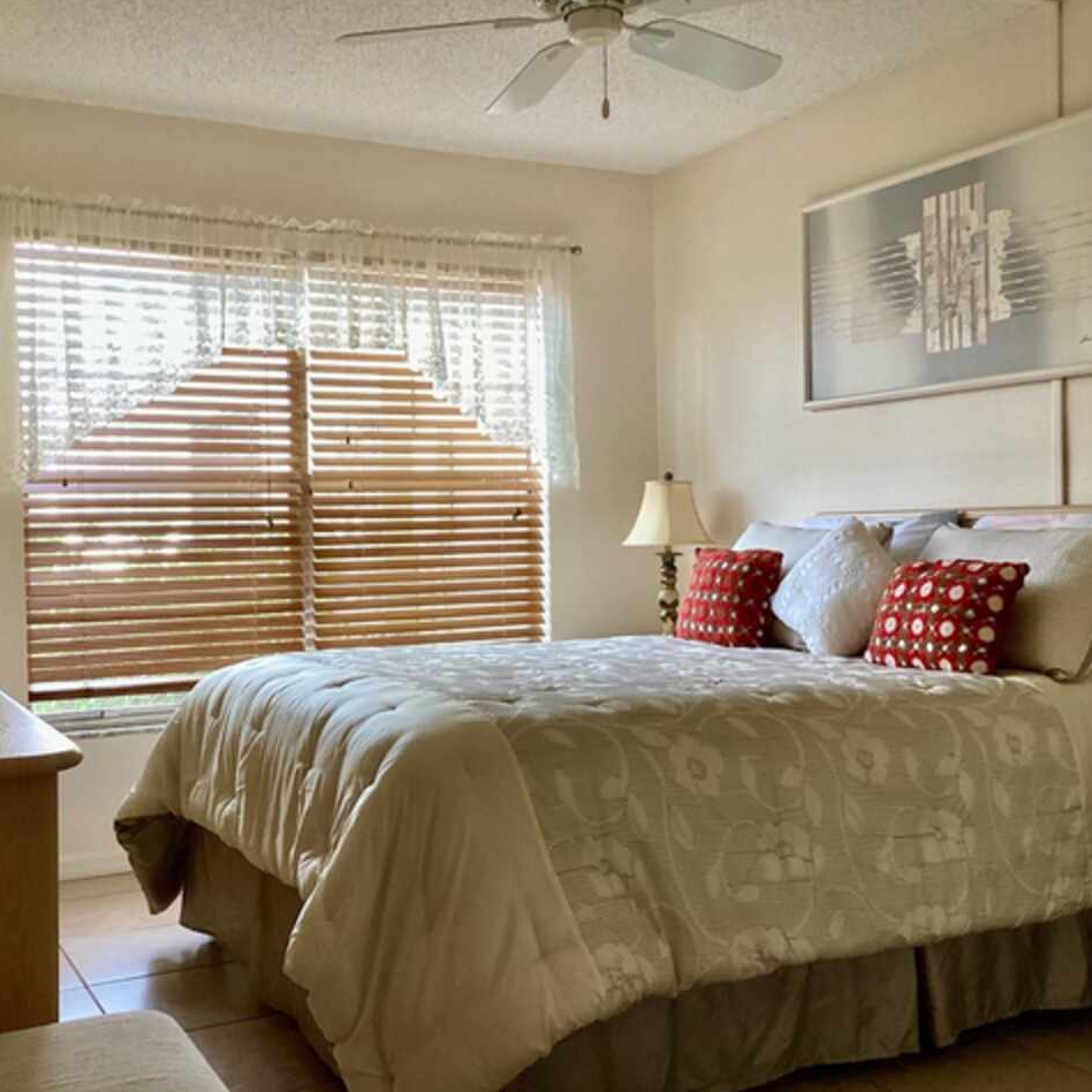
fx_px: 1321
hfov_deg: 44.8
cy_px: 548
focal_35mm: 37
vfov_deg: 44.9
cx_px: 462
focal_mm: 3.3
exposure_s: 1/60
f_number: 2.4
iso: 100
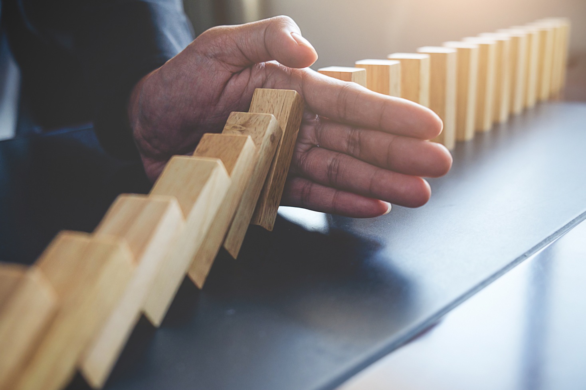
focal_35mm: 38
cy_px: 195
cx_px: 293
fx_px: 619
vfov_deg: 35.1
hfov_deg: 50.7
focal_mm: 25.4
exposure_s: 1/125
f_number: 3.2
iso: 640
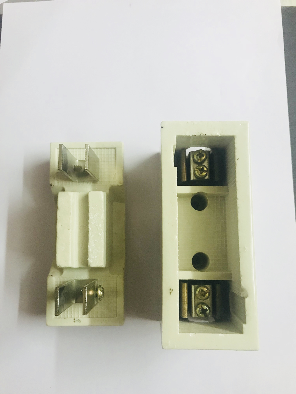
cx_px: 148
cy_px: 197
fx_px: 319
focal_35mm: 28
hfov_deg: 49.7
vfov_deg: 63.4
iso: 64
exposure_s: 1/17
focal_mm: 3.99
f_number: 1.8
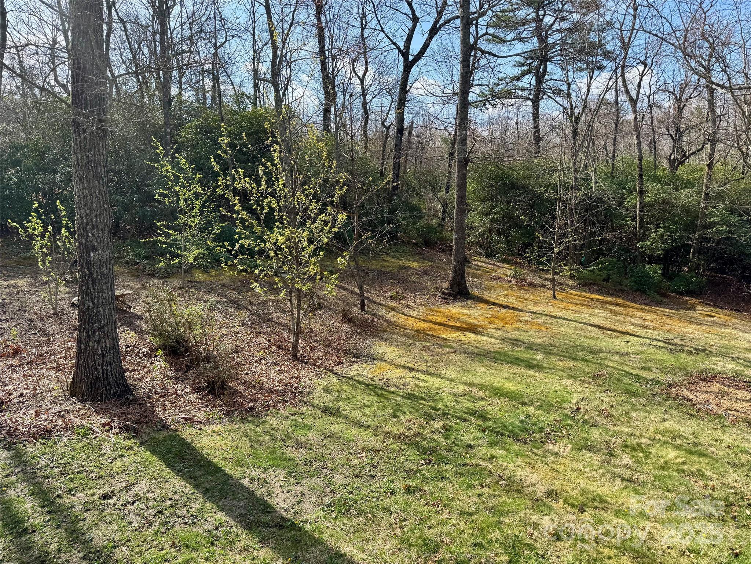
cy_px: 282
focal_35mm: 24
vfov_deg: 56.8
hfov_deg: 71.6
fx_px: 521
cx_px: 376
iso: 80
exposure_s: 1/1488
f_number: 1.78
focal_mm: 6.76
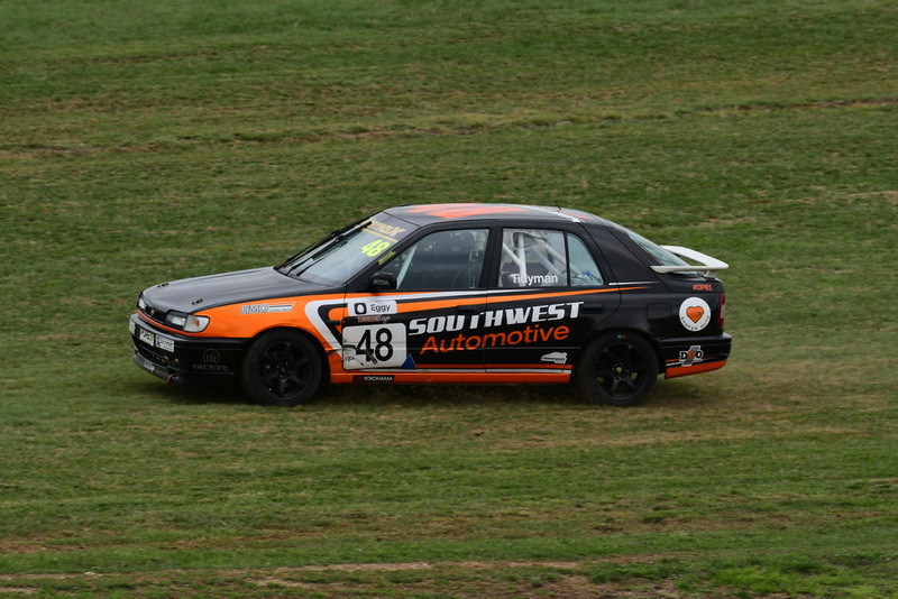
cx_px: 449
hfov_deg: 3.6
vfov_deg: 2.4
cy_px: 300
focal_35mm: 570
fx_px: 14223
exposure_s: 1/640
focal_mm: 380
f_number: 11
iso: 500
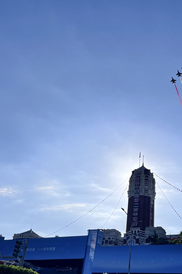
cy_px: 135
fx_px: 281
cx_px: 143
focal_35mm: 37
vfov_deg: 51.9
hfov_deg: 34.9
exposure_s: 1/5556
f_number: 1.6
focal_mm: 5.1
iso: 50
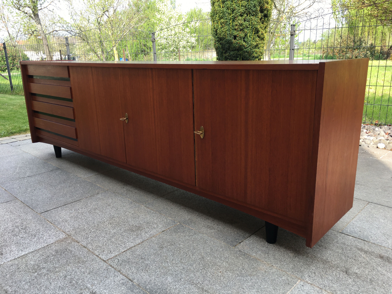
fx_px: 328
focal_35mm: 29
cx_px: 196
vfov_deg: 48.2
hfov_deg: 61.7
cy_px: 147
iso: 25
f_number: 2.2
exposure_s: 1/300
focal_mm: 4.15
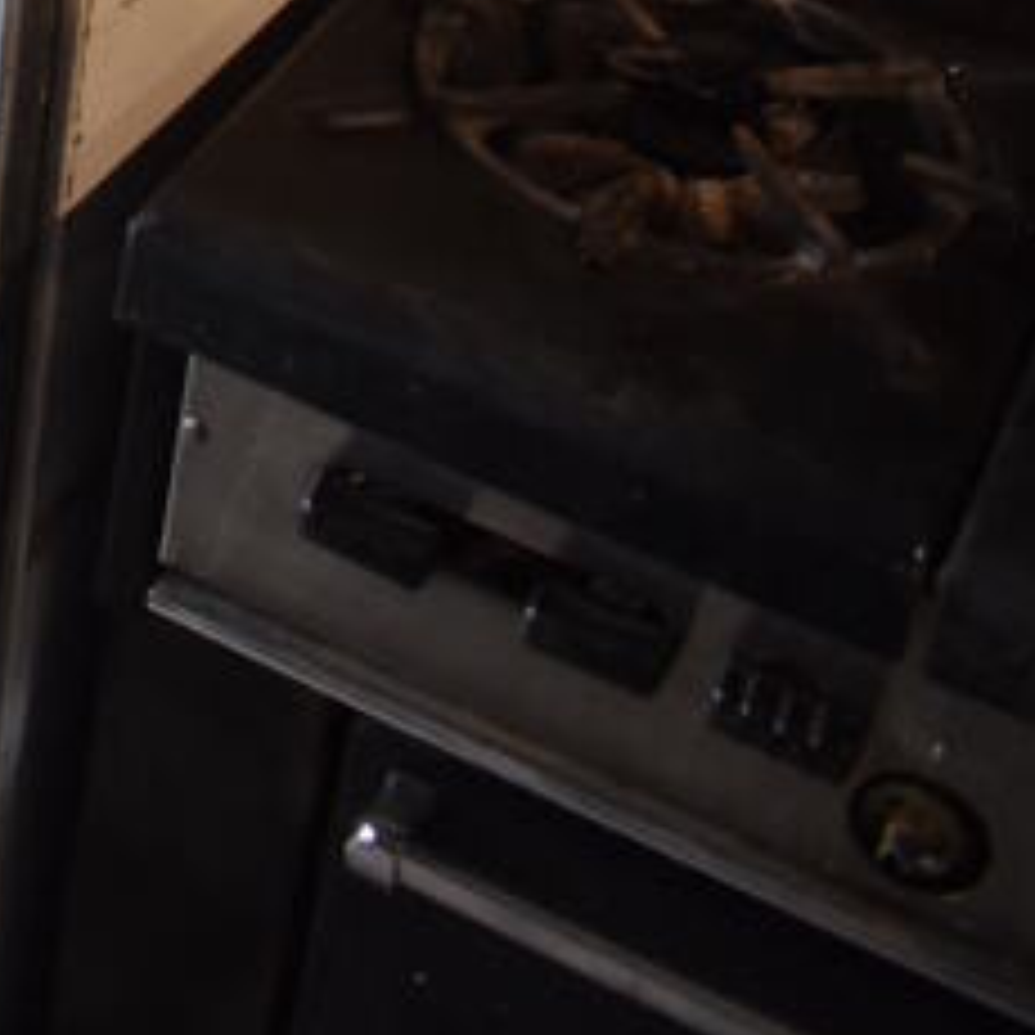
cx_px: -315
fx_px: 3078
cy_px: -974
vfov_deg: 15.6
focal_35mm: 91
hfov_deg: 17.8
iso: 1000
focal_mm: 18
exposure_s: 1/125
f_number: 3.5
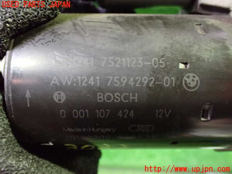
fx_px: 201
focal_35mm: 30
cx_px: 116
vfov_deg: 46.8
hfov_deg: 60.0
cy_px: 87
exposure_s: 1/30
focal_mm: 5.4
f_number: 2.3
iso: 1250
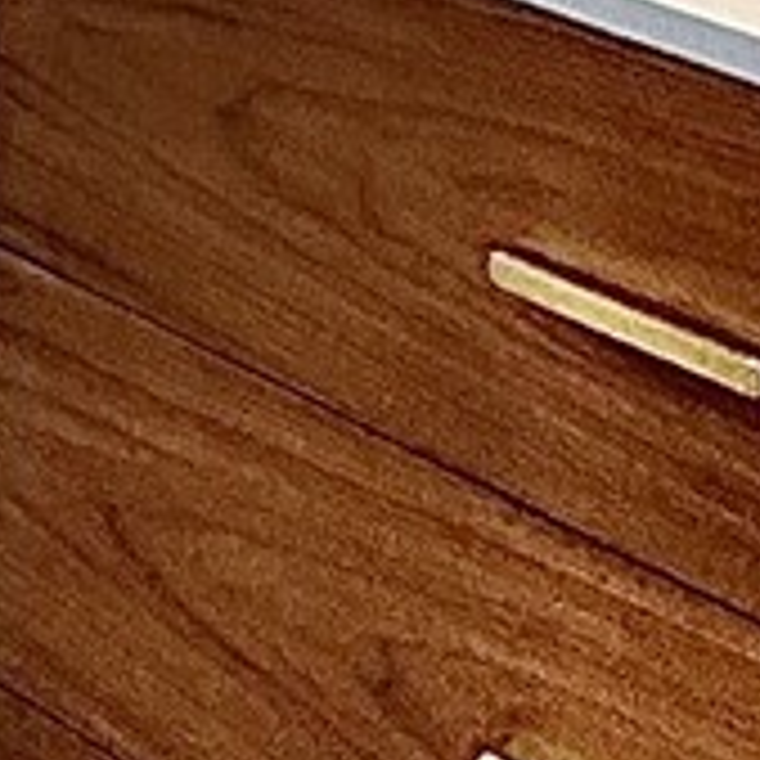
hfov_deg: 13.4
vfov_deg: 13.2
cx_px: -603
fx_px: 2906
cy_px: -690
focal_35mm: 117
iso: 100
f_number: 2.2
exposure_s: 1/120
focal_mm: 2.22
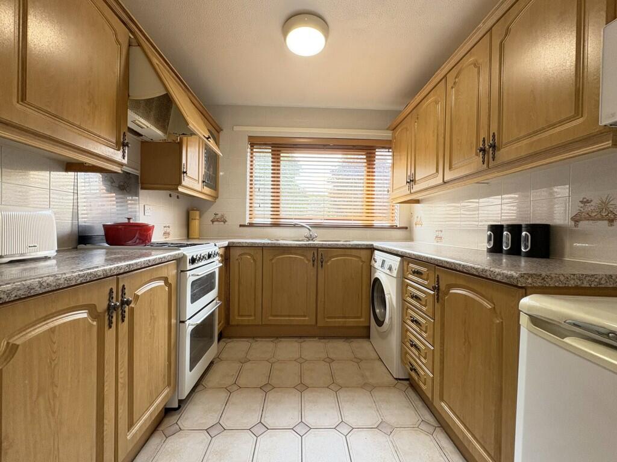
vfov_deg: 85.7
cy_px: 231
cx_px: 308
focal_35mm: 14
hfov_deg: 102.1
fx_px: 250
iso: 250
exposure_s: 1/99
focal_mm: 2.22
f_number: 2.2
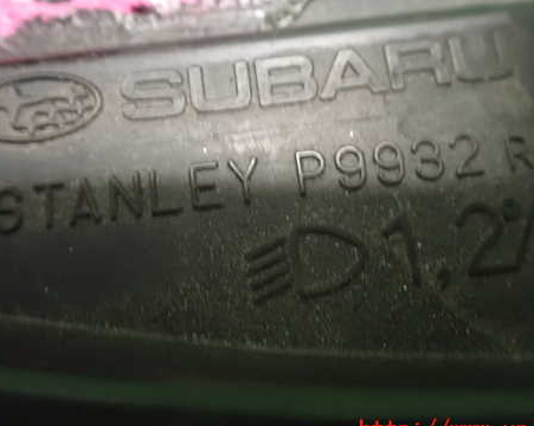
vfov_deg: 38.1
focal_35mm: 39
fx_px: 616
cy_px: 180
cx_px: 271
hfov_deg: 46.9
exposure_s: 1/25
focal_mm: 5.4
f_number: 2.3
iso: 1600
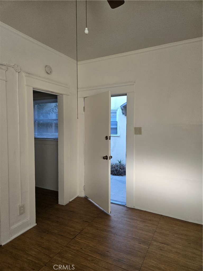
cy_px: 136
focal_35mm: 23
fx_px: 180
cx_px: 102
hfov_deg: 58.9
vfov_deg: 73.9
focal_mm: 5.4
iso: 125
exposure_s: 1/180
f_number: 1.8
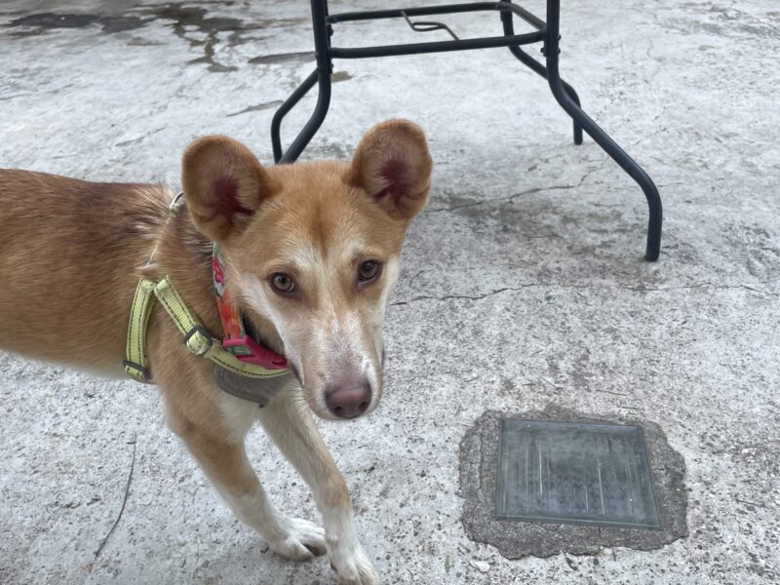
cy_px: 292
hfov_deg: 67.3
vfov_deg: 53.1
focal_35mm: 26
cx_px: 390
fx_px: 586
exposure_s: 1/330
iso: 32
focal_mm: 4.2
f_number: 1.6
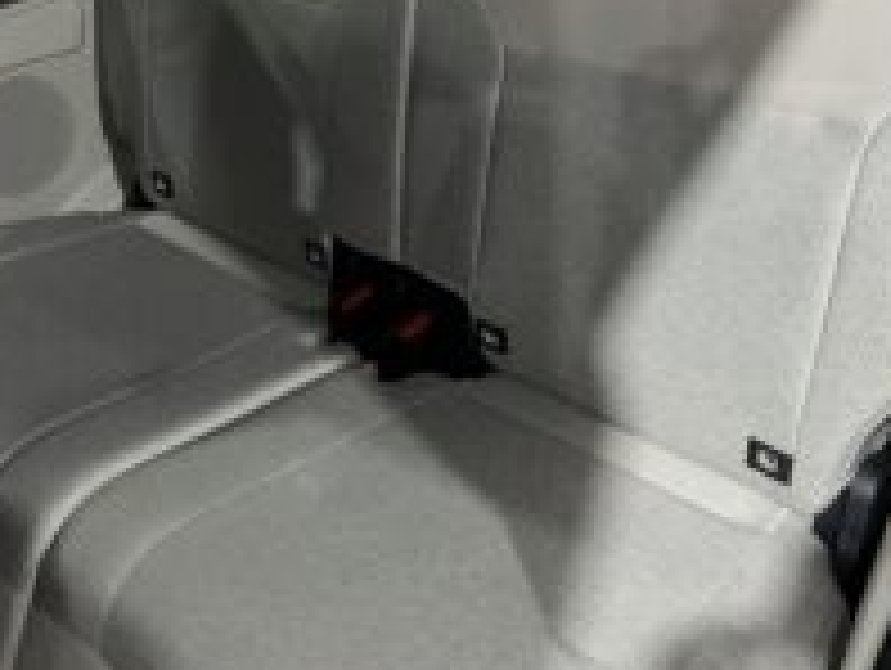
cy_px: 169
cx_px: 374
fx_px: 1185
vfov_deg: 31.0
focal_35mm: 46
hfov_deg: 41.1
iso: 64
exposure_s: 1/14
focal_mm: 5.7
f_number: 1.5
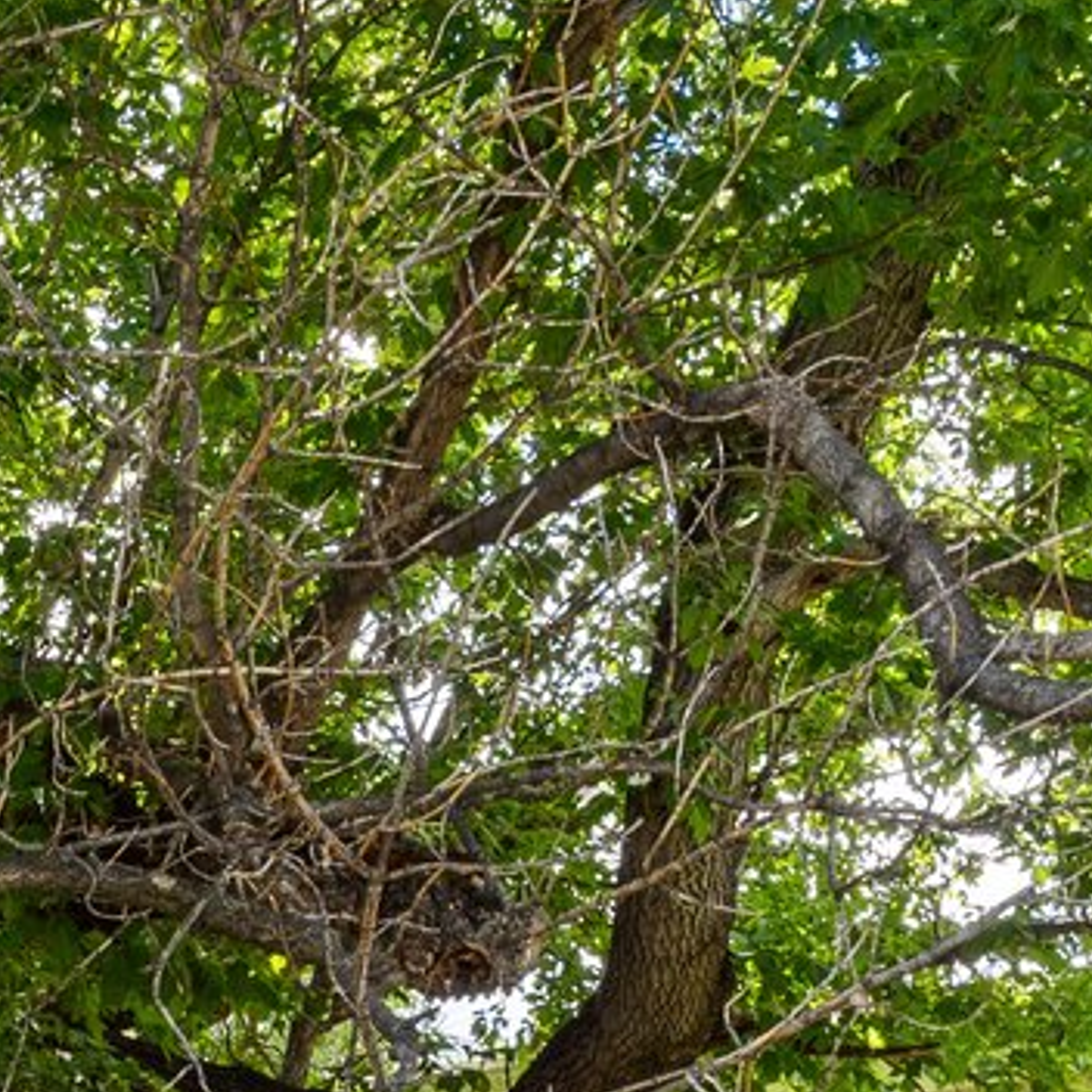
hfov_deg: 18.0
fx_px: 2998
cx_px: -624
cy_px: 1835
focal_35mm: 84
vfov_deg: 17.6
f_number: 11
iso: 100
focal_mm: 17
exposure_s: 1/25
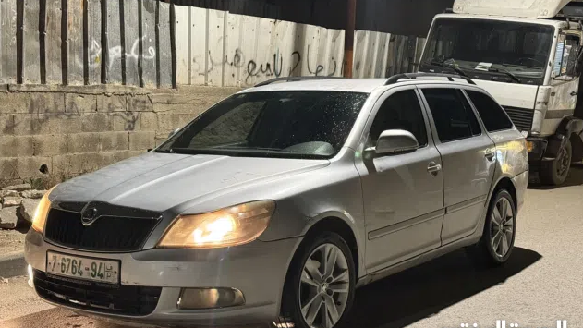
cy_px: 187
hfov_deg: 39.2
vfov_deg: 22.6
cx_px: 294
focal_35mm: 53
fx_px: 819
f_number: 1.78
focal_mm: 6.76
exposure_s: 1/25
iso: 800
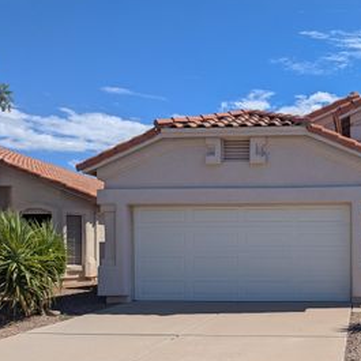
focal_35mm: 40
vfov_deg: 41.4
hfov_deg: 38.8
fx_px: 472
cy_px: 238
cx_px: 328
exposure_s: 1/3145
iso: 46
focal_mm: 6.81
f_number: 1.85
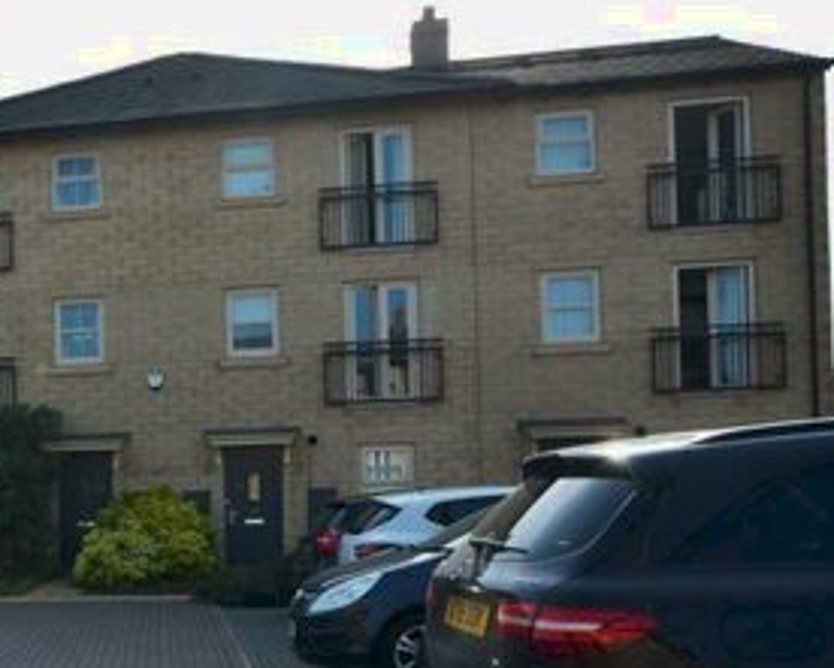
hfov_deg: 33.3
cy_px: 487
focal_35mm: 50
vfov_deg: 29.9
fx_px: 1235
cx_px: -51
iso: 100
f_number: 8
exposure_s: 1/250
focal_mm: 14
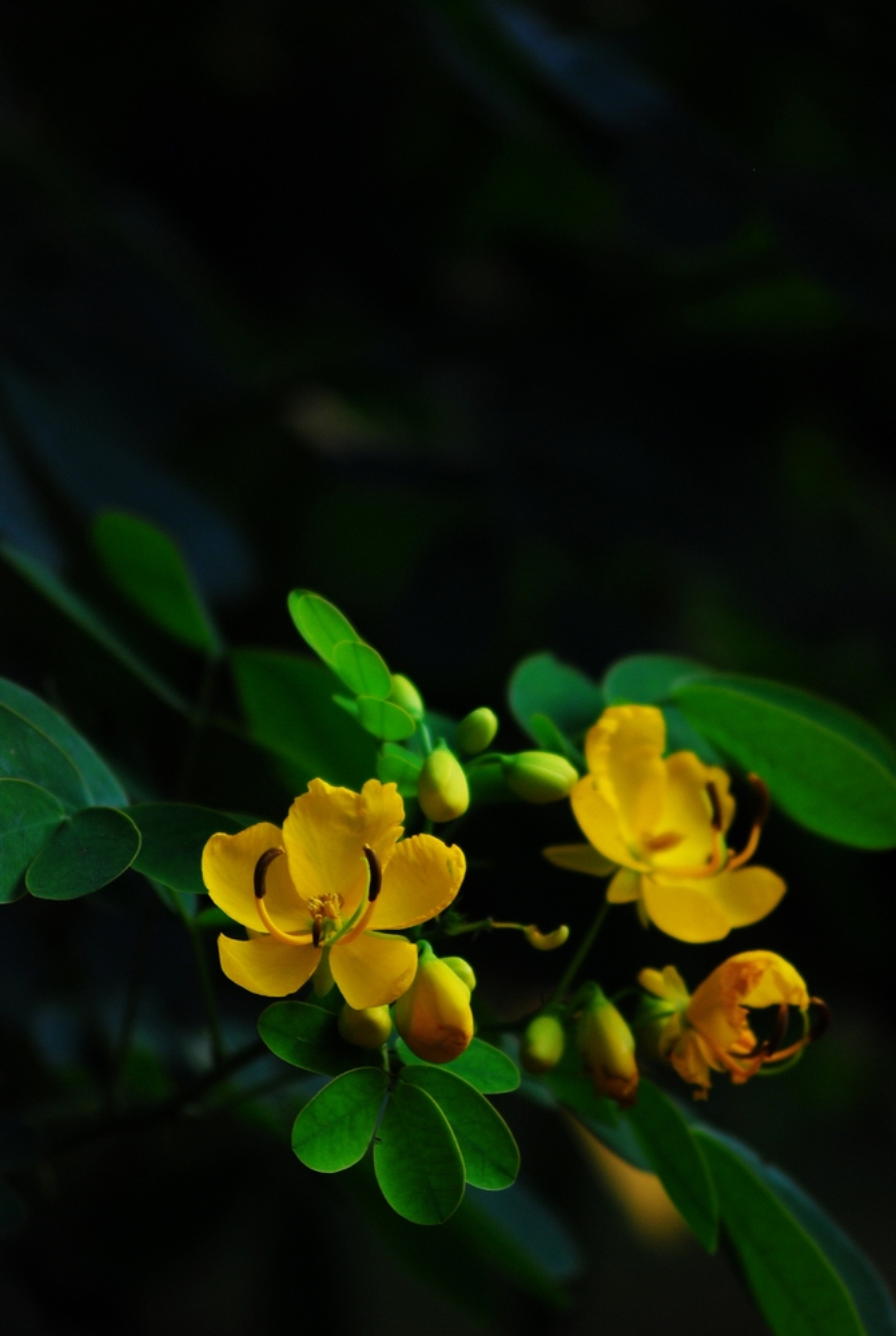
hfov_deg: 3.8
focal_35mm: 360
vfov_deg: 5.7
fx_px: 13379
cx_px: 448
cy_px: 668
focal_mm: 240
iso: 200
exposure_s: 1/160
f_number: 5.6
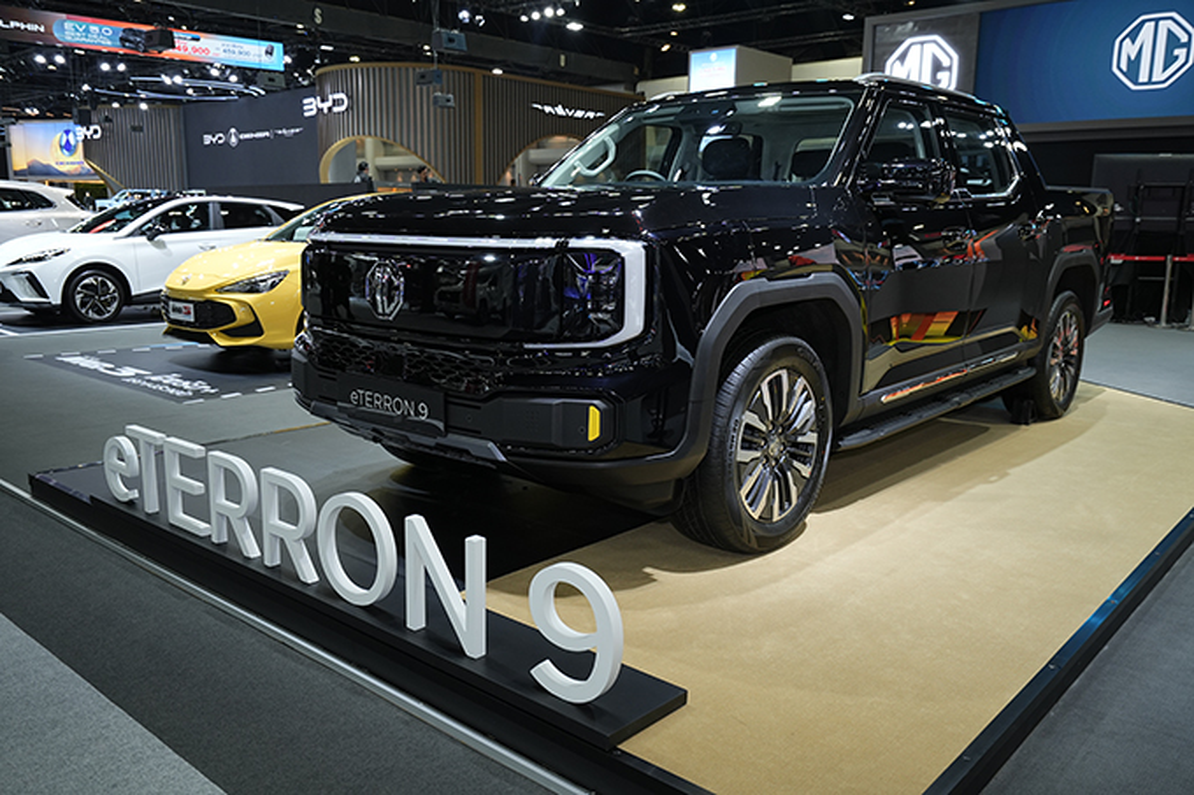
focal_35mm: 29
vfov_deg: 44.9
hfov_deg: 63.7
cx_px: 597
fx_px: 962
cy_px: 398
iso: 500
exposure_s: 1/90
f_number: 5.6
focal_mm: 29
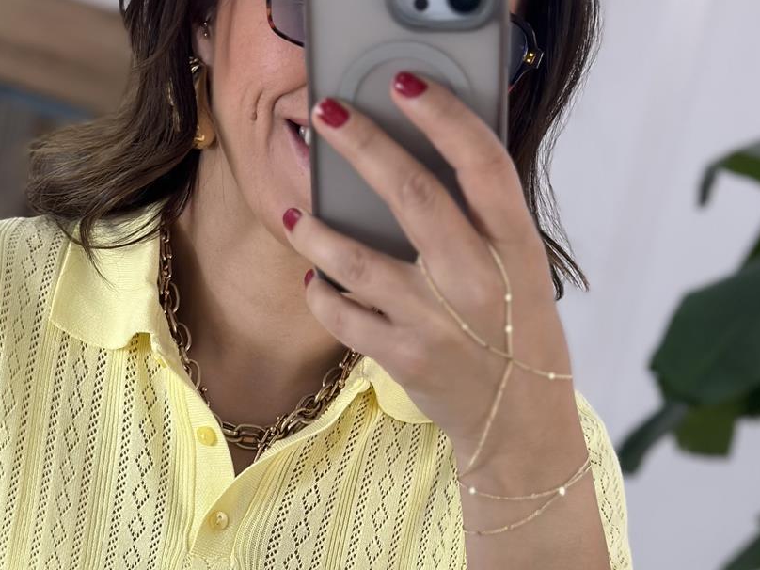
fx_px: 2086
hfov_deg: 20.5
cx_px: 230
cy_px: 690
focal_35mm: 95
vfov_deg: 15.0
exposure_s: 1/433
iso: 80
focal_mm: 6.86
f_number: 1.78
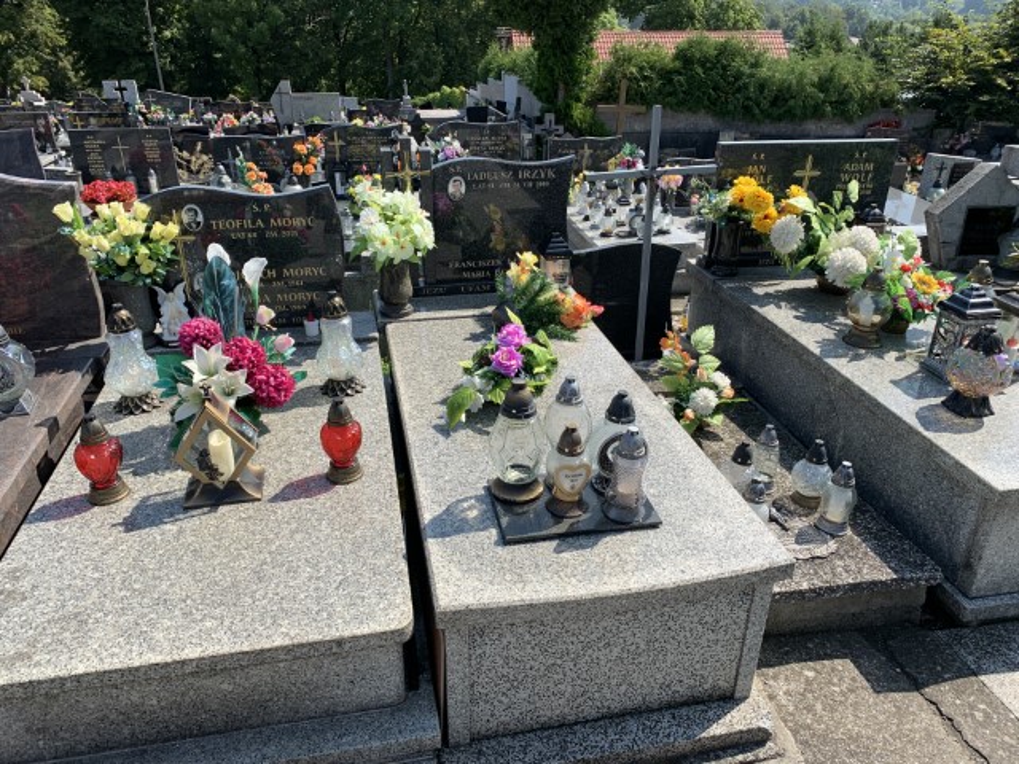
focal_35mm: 26
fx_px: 765
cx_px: 510
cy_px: 382
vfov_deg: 53.1
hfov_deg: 67.3
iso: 25
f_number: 1.8
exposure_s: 1/1661
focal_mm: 4.25
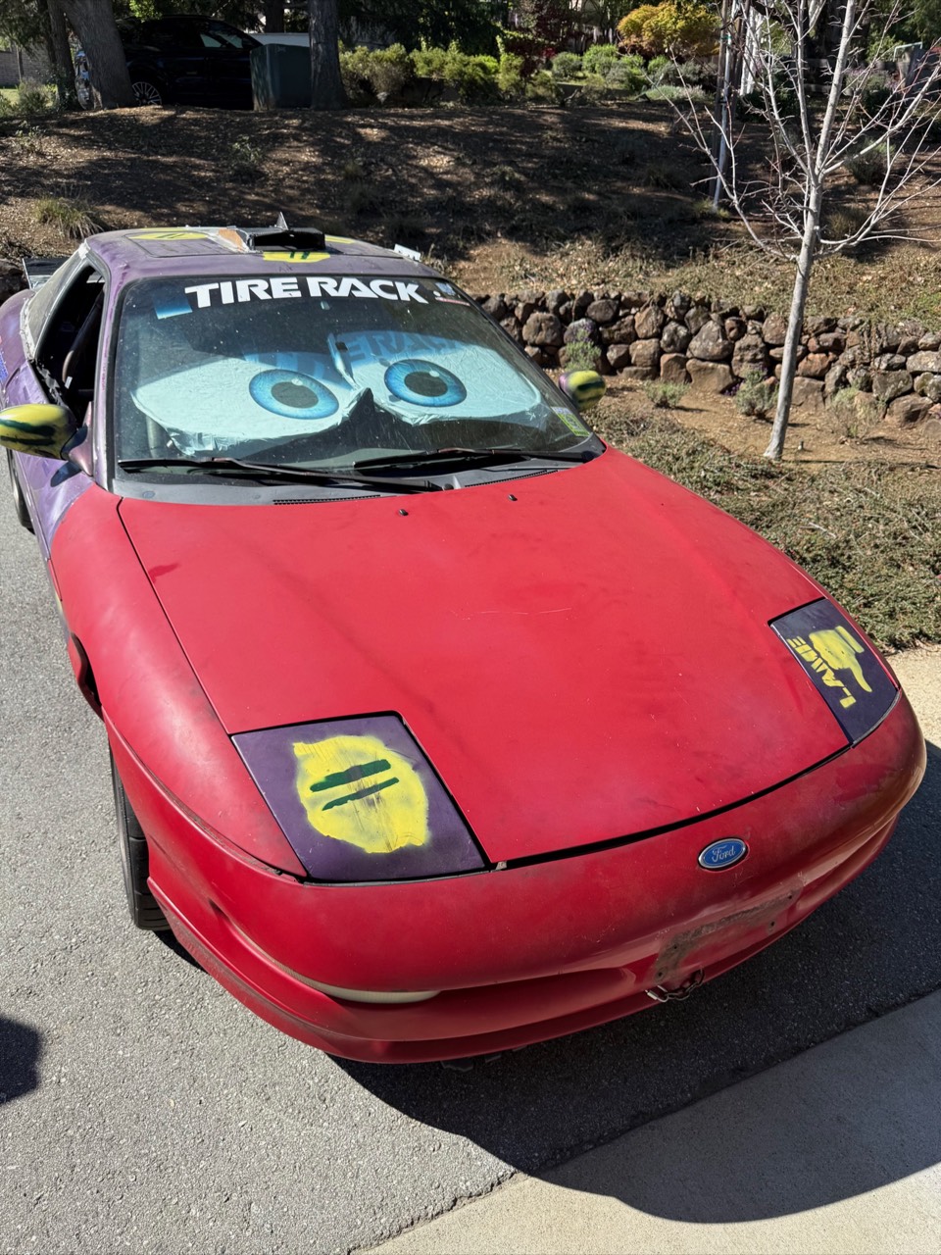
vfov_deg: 71.6
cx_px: 470
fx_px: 870
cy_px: 628
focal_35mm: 24
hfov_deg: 56.8
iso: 80
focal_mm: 6.76
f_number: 1.78
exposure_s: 1/2611
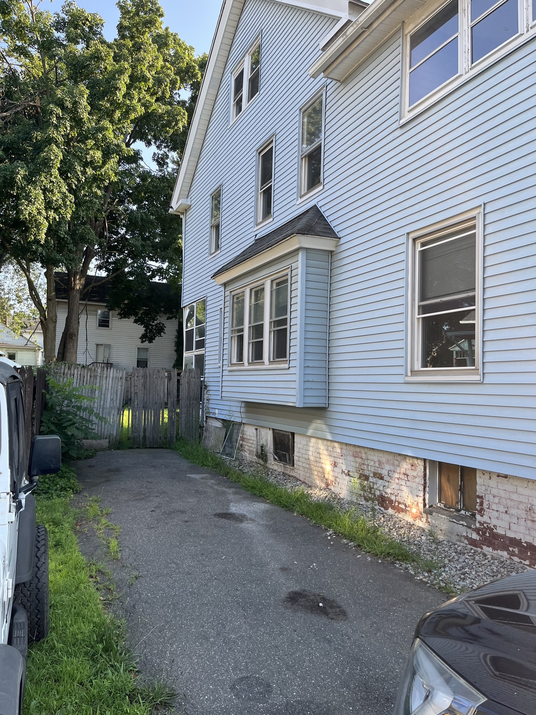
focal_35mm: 26
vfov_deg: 67.3
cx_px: 268
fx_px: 537
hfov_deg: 53.1
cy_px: 358
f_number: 1.6
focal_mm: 5.1
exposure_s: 1/550
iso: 50
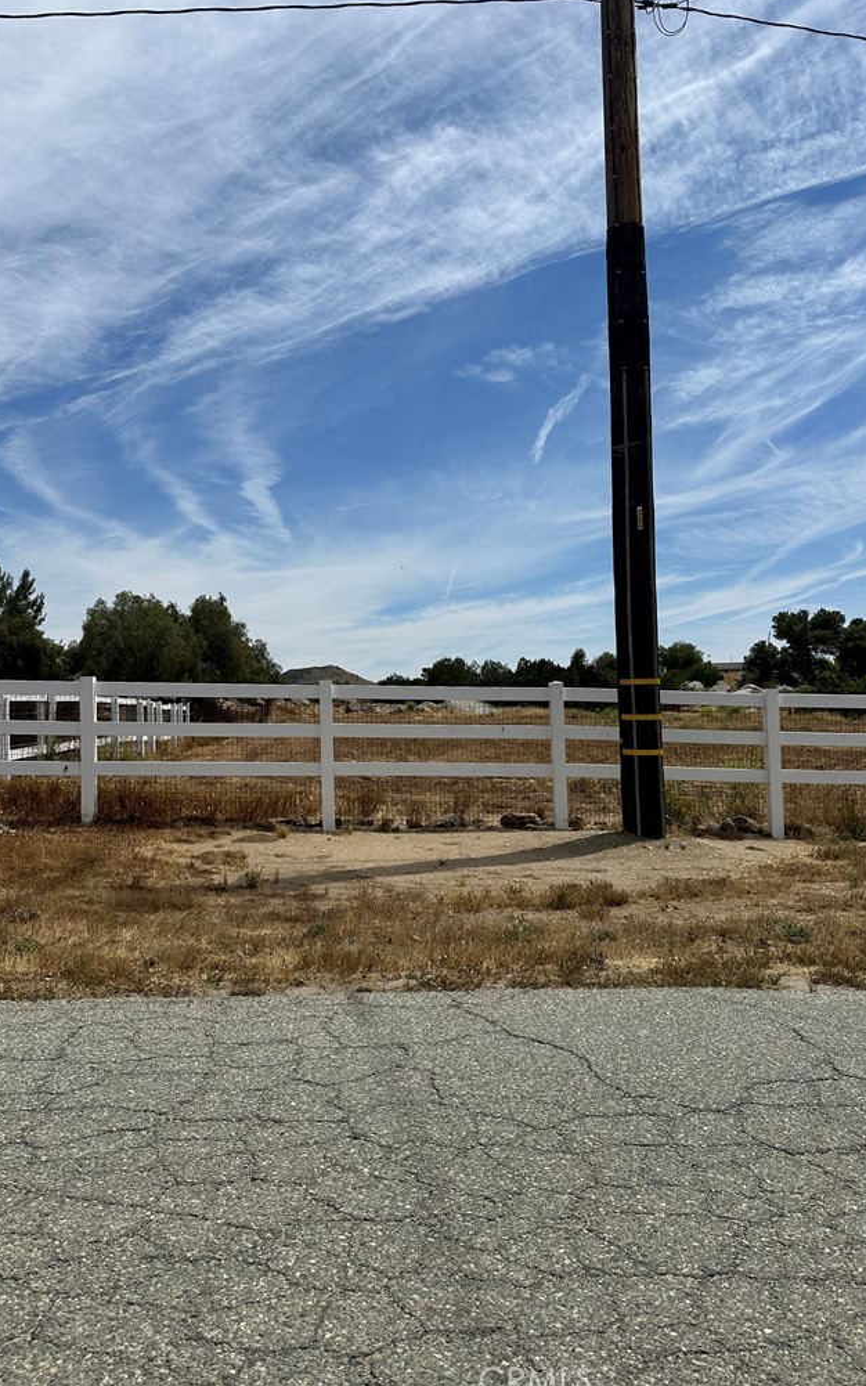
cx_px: 436
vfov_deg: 70.4
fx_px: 982
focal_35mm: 26
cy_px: 692
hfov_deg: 47.6
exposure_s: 1/8929
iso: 80
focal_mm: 6.86
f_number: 1.78
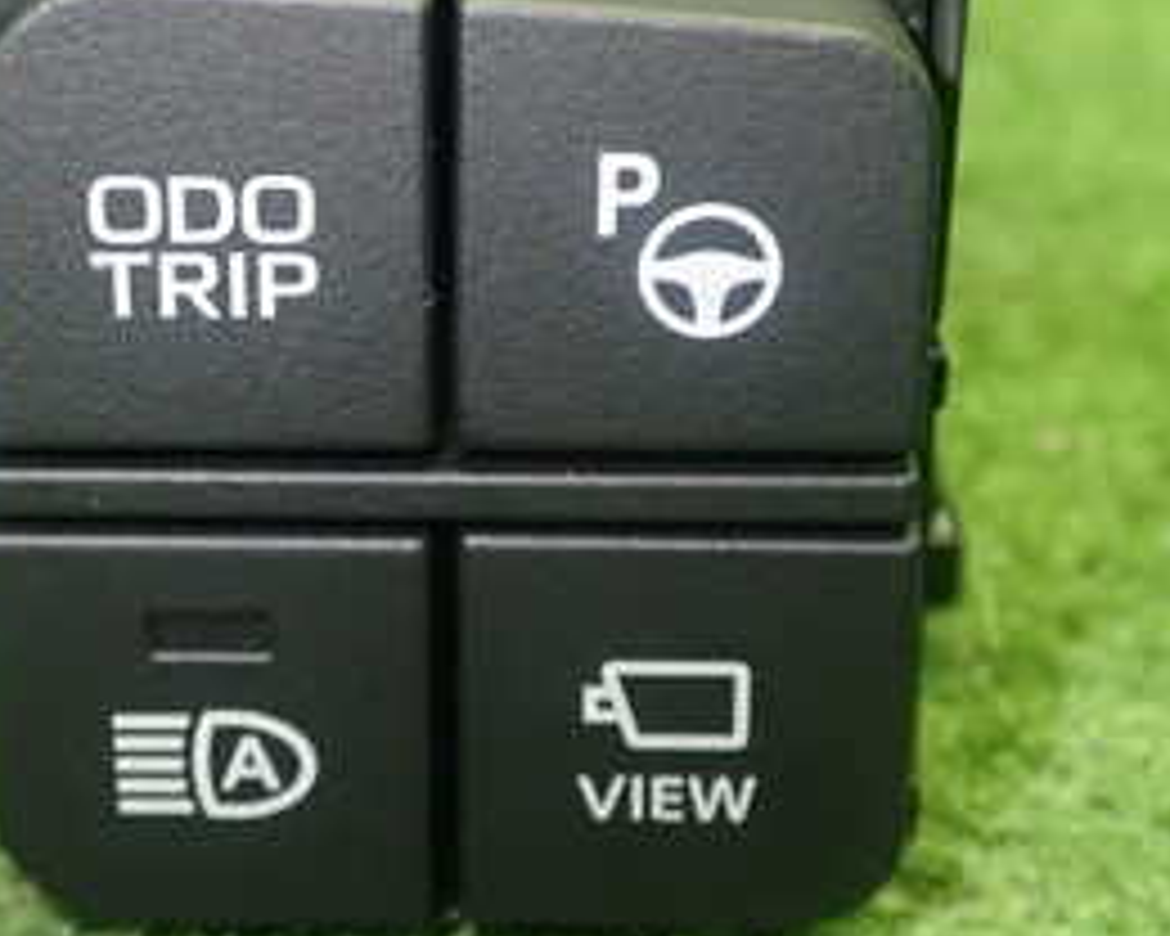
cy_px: 310
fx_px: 2805
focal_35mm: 81
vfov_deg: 18.9
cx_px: 369
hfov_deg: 23.4
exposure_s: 1/40
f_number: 2.5
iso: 320
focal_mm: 6.37
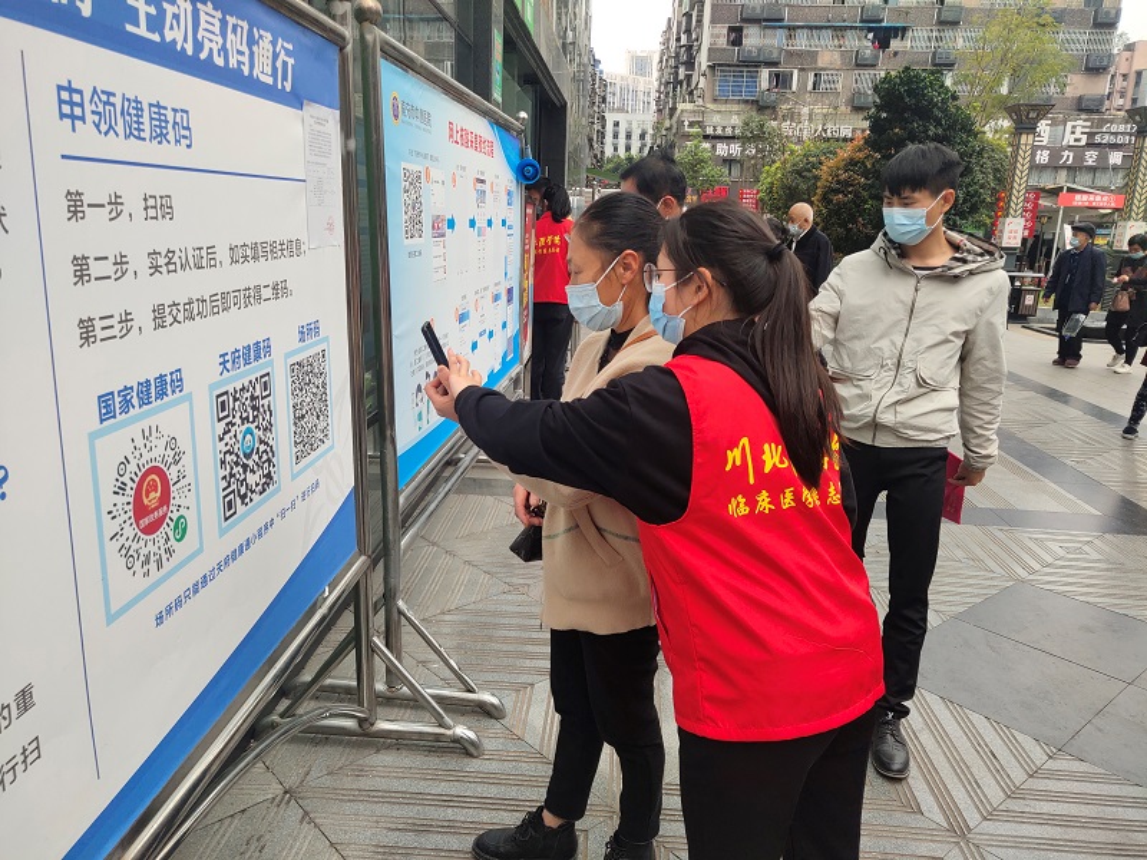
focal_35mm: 30
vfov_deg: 46.8
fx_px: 994
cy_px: 430
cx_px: 574
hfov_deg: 60.0
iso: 51
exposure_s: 1/834
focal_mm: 4.35
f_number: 1.8
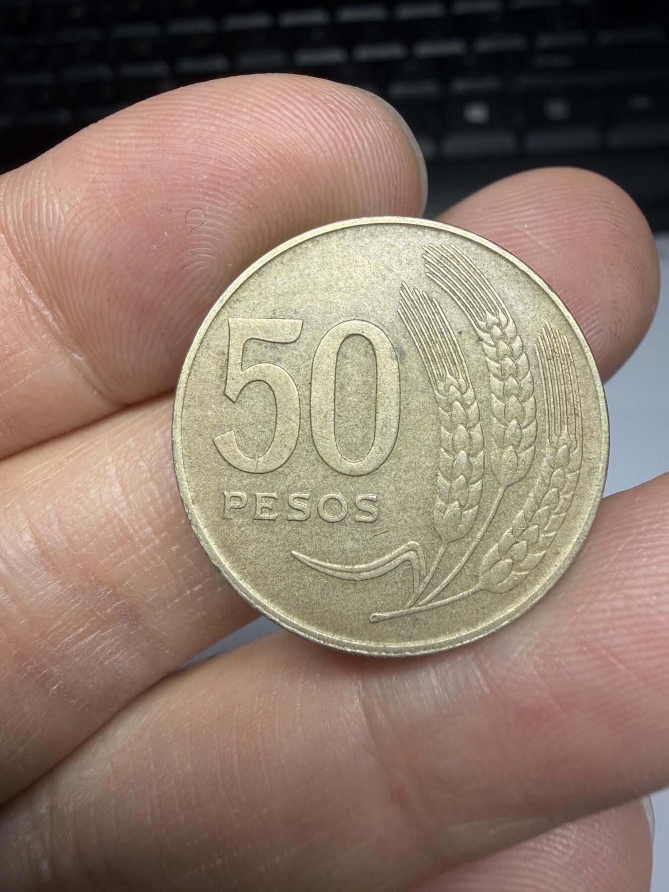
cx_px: 334
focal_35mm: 26
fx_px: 670
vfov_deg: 67.3
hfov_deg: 53.1
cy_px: 446
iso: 50
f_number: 2.2
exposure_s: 1/121
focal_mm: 2.22
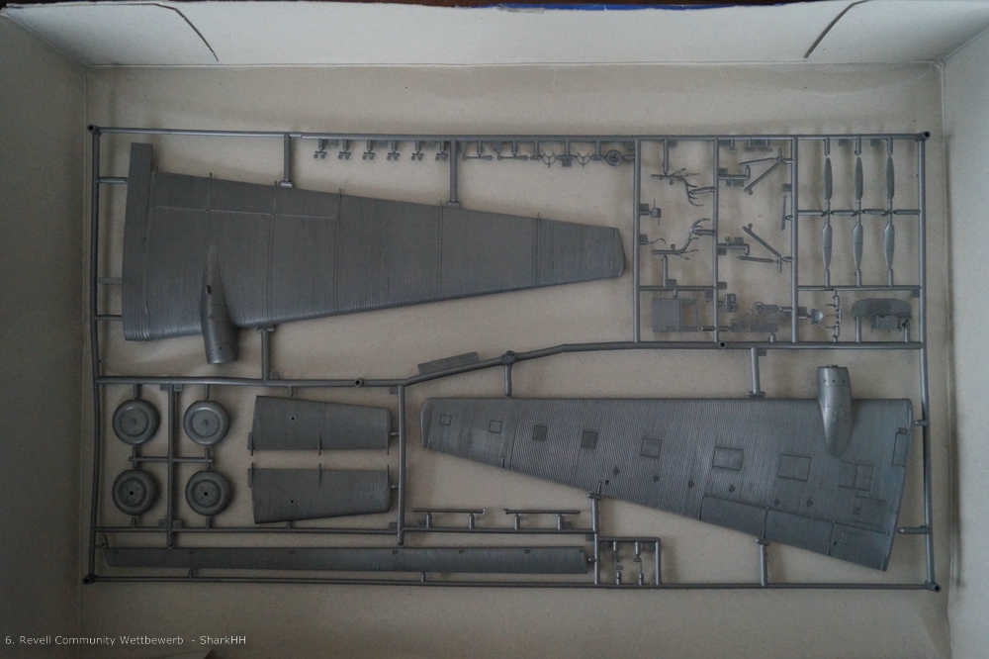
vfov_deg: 43.6
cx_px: 494
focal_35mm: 30
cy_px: 330
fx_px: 824
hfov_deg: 61.9
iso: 3200
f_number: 3.5
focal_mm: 20
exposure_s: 1/160
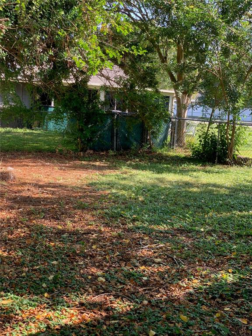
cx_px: 126
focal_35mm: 52
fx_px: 505
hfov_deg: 28.0
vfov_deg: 36.8
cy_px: 168
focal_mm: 6
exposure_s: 1/82
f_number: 2.4
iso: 16
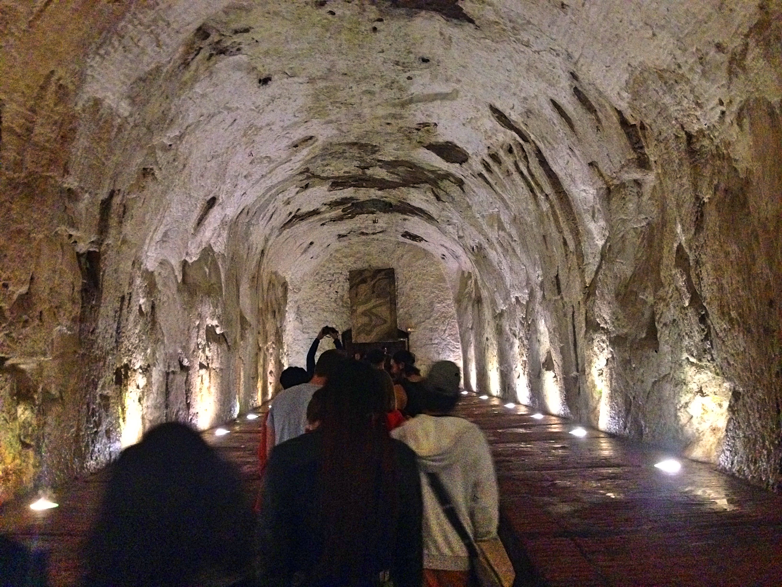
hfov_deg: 55.4
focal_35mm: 33
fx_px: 745
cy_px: 294
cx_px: 391
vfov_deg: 42.9
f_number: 2.4
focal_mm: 4.12
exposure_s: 1/15
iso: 640
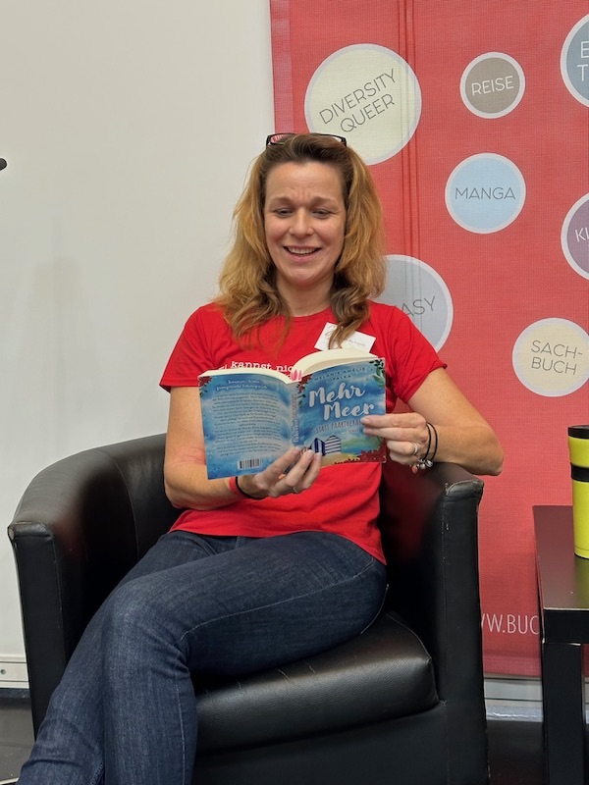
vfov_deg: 39.7
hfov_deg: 30.3
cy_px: 392
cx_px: 294
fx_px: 1089
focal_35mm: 48
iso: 160
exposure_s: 1/50
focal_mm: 6.86
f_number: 1.78
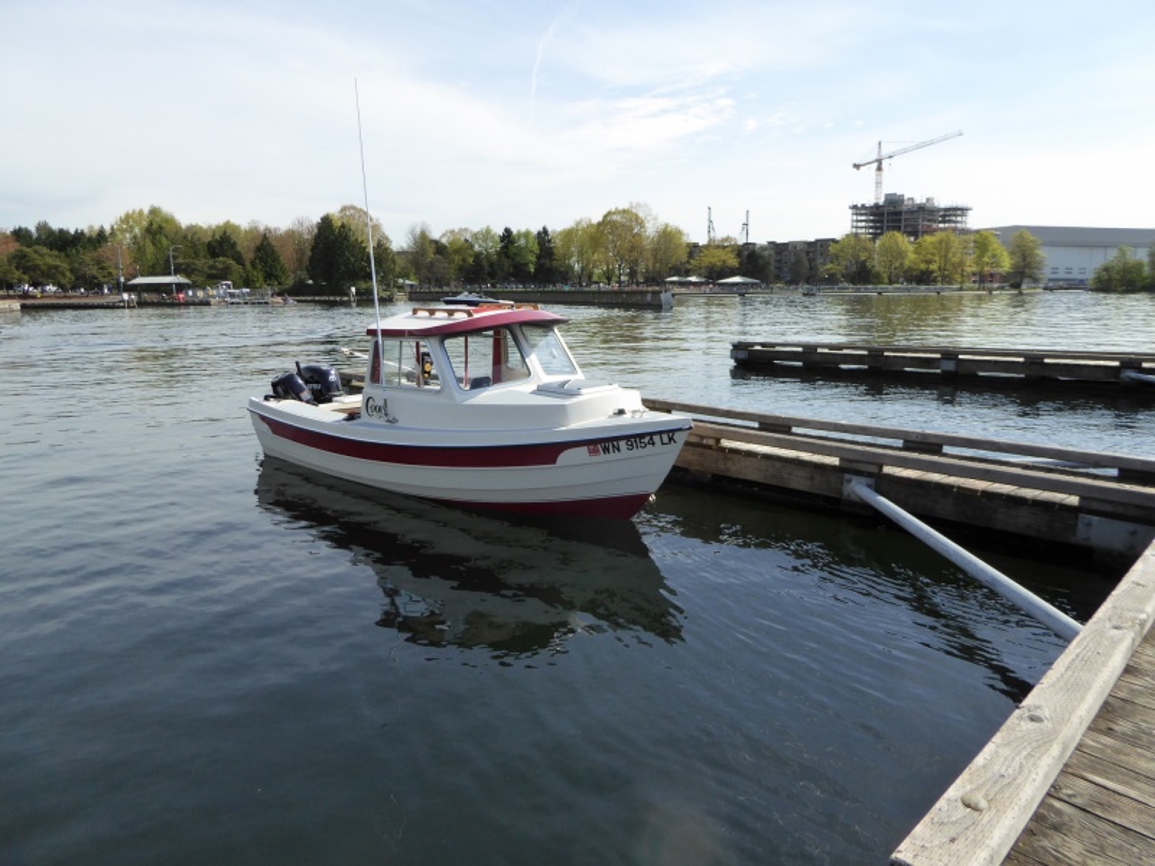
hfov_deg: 69.4
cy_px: 433
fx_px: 834
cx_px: 578
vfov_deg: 54.9
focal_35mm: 25
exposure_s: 1/1000
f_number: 3.3
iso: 160
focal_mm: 4.3
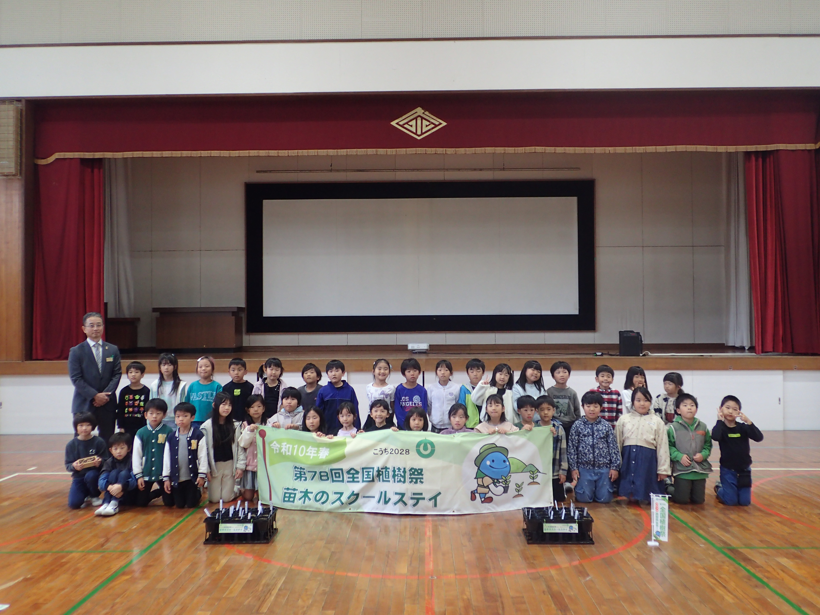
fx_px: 758
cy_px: 308
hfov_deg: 56.8
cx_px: 410
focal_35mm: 32
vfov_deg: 44.2
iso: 200
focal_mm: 5.87
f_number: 2.4
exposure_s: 1/60
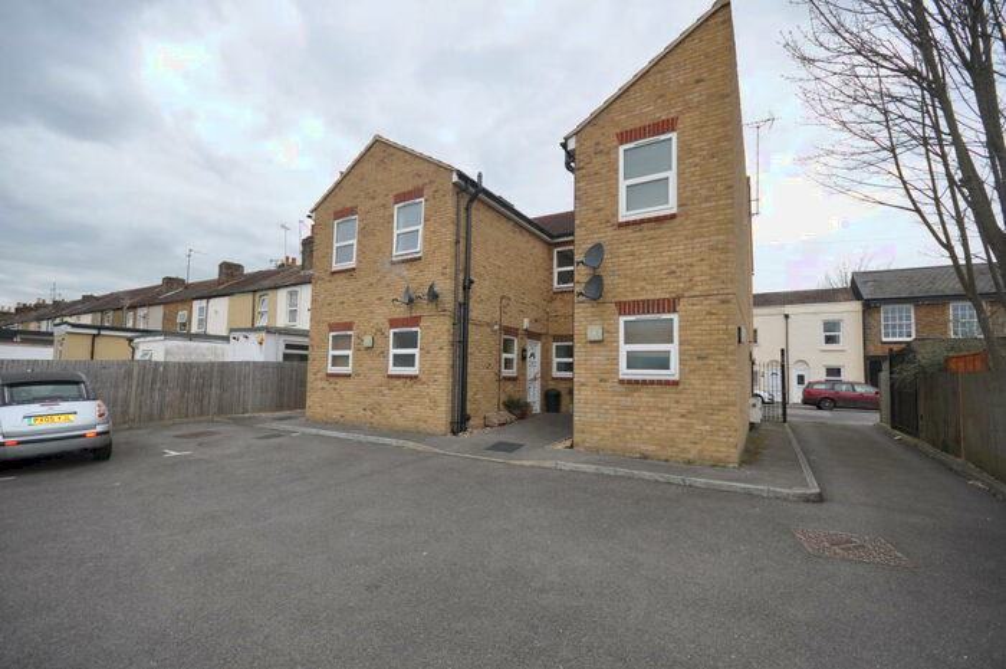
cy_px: 334
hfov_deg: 100.5
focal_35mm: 15
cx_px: 503
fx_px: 419
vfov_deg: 77.2
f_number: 7.1
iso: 200
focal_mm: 10
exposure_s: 1/200
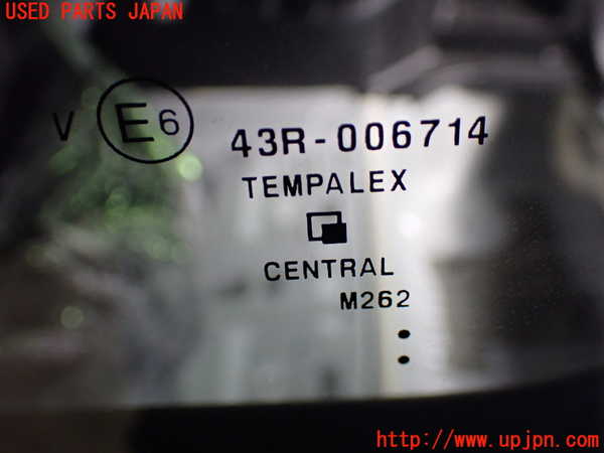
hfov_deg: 42.9
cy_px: 226
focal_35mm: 44
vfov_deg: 32.9
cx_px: 302
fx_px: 768
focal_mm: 7.84
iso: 800
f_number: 2.9
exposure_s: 1/50
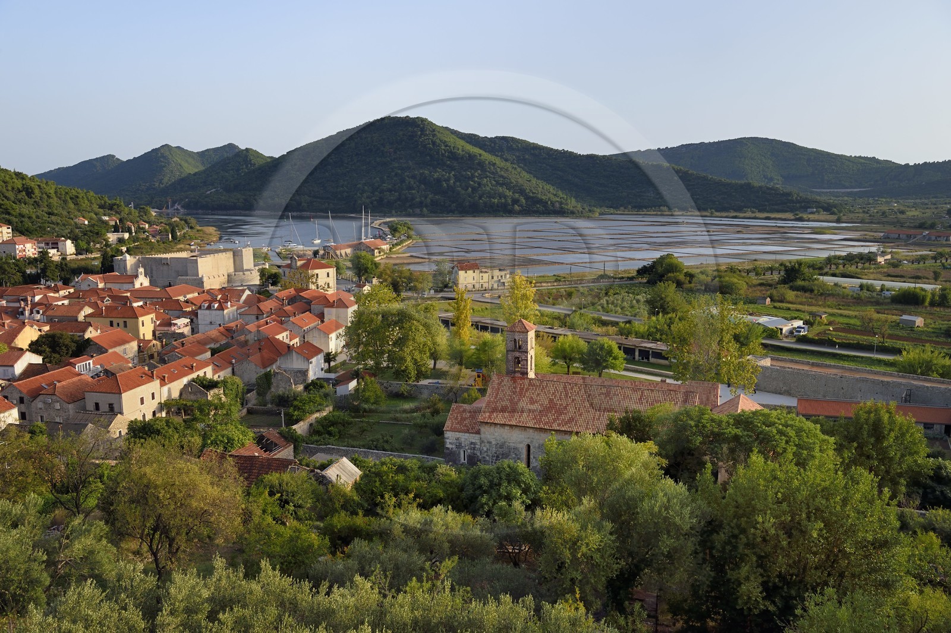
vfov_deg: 43.6
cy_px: 316
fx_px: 792
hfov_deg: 62.0
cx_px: 476
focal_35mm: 30
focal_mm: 30
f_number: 11
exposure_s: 1/100
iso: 200
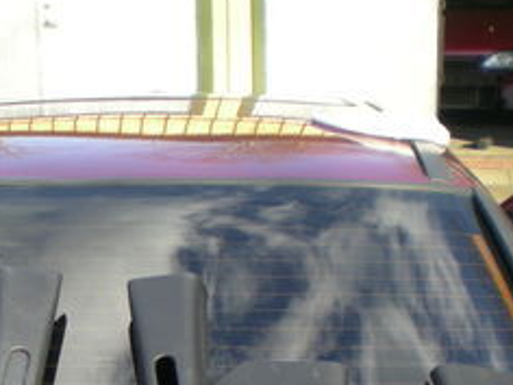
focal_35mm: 103
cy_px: 437
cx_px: 28
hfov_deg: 18.7
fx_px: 1526
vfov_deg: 14.0
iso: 50
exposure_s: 1/135
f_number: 3.1
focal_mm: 6.3
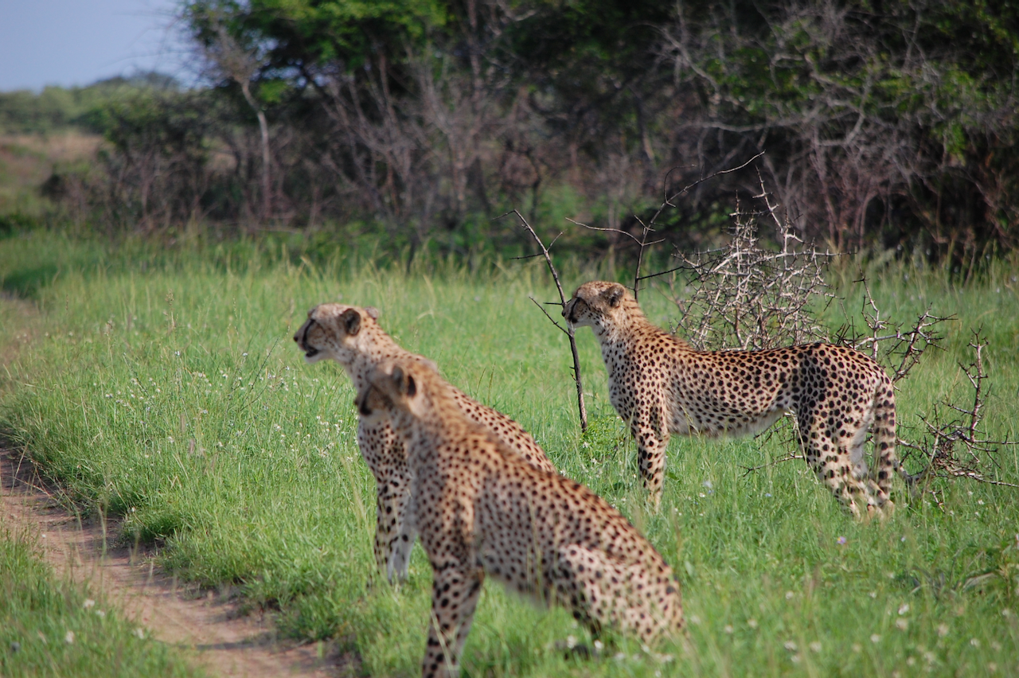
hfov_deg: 6.2
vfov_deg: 4.2
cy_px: 339
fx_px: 9336
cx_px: 510
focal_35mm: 330
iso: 400
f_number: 5.3
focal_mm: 220
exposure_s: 1/1250
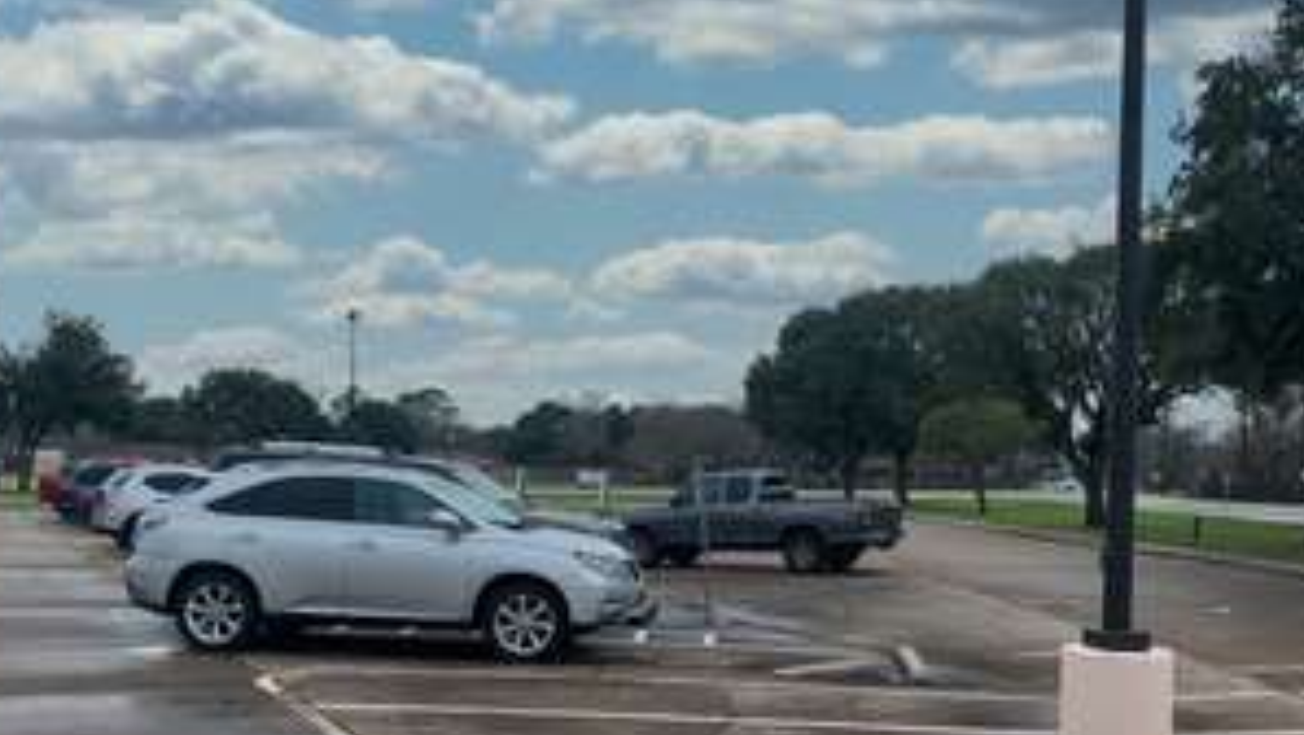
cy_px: 551
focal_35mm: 38
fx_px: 1315
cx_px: 670
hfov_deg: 52.8
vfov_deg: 30.7
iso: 25
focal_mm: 4.25
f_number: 1.8
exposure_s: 1/1032
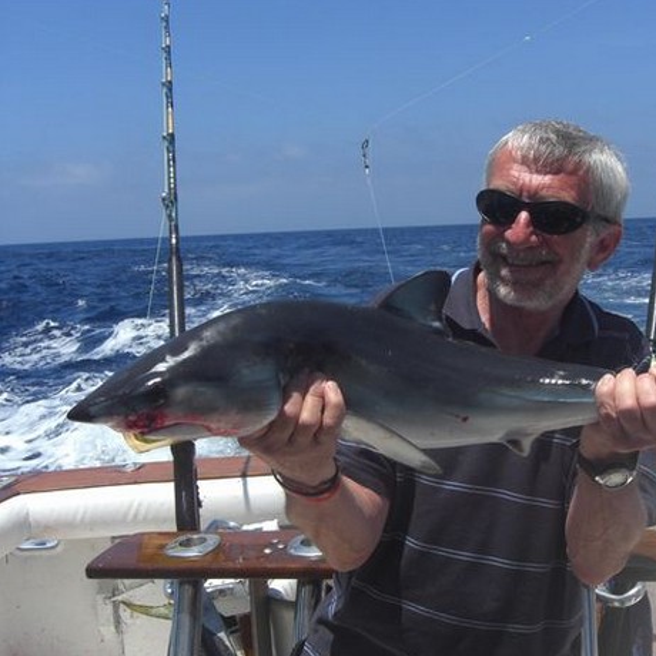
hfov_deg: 36.3
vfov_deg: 36.8
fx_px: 986
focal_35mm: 46
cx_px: 448
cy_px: 332
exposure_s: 1/250
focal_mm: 7.9
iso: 80
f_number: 8
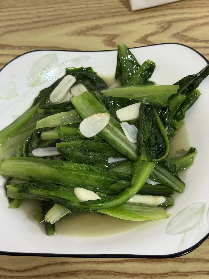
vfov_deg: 39.7
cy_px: 140
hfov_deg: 30.3
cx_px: 104
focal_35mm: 48
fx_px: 386
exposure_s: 1/50
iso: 160
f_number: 1.78
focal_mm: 6.76
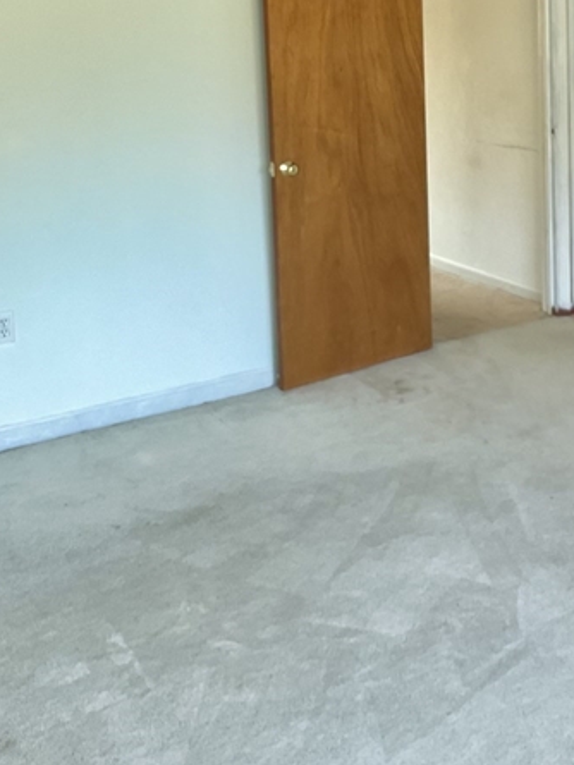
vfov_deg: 36.5
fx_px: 1105
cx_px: 462
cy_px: 124
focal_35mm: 50
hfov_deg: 28.5
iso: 320
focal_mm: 3
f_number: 1.8
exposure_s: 1/40
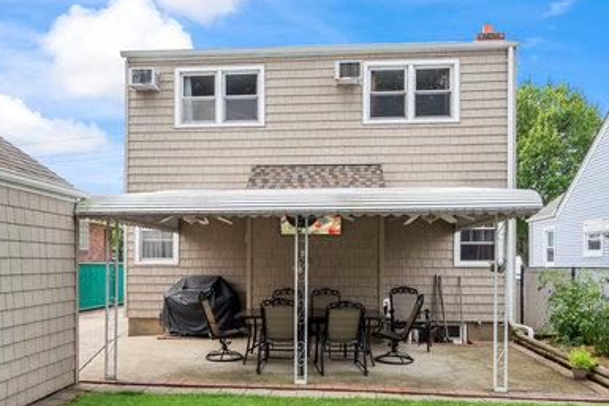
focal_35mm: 27
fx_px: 457
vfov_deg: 47.4
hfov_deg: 67.3
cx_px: 291
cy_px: 258
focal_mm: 16
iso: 320
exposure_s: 1/200
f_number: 9
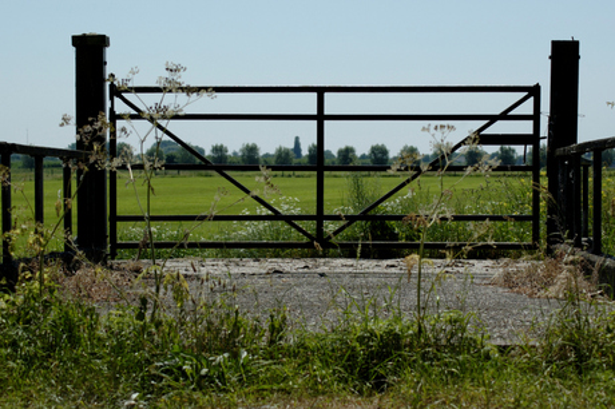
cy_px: 204
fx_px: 1792
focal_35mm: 105
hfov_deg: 19.5
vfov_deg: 13.0
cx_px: 308
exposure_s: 1/1000
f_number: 7.1
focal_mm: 70
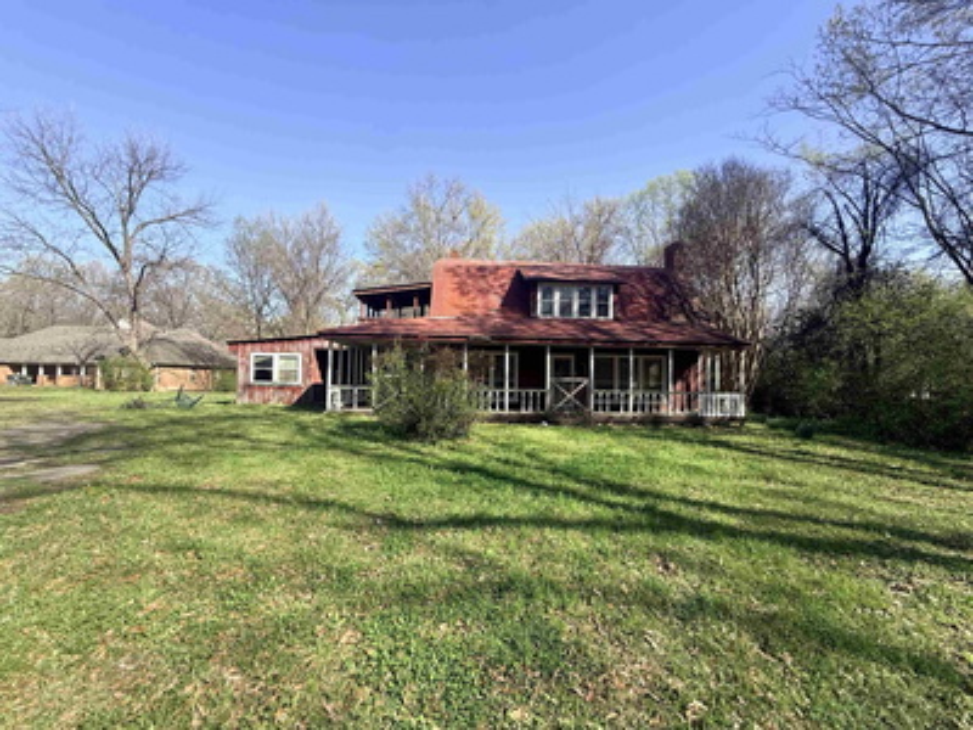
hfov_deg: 102.1
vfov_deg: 85.7
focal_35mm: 14
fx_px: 394
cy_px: 365
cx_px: 486
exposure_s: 1/664
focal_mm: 2.22
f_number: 2.2
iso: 50
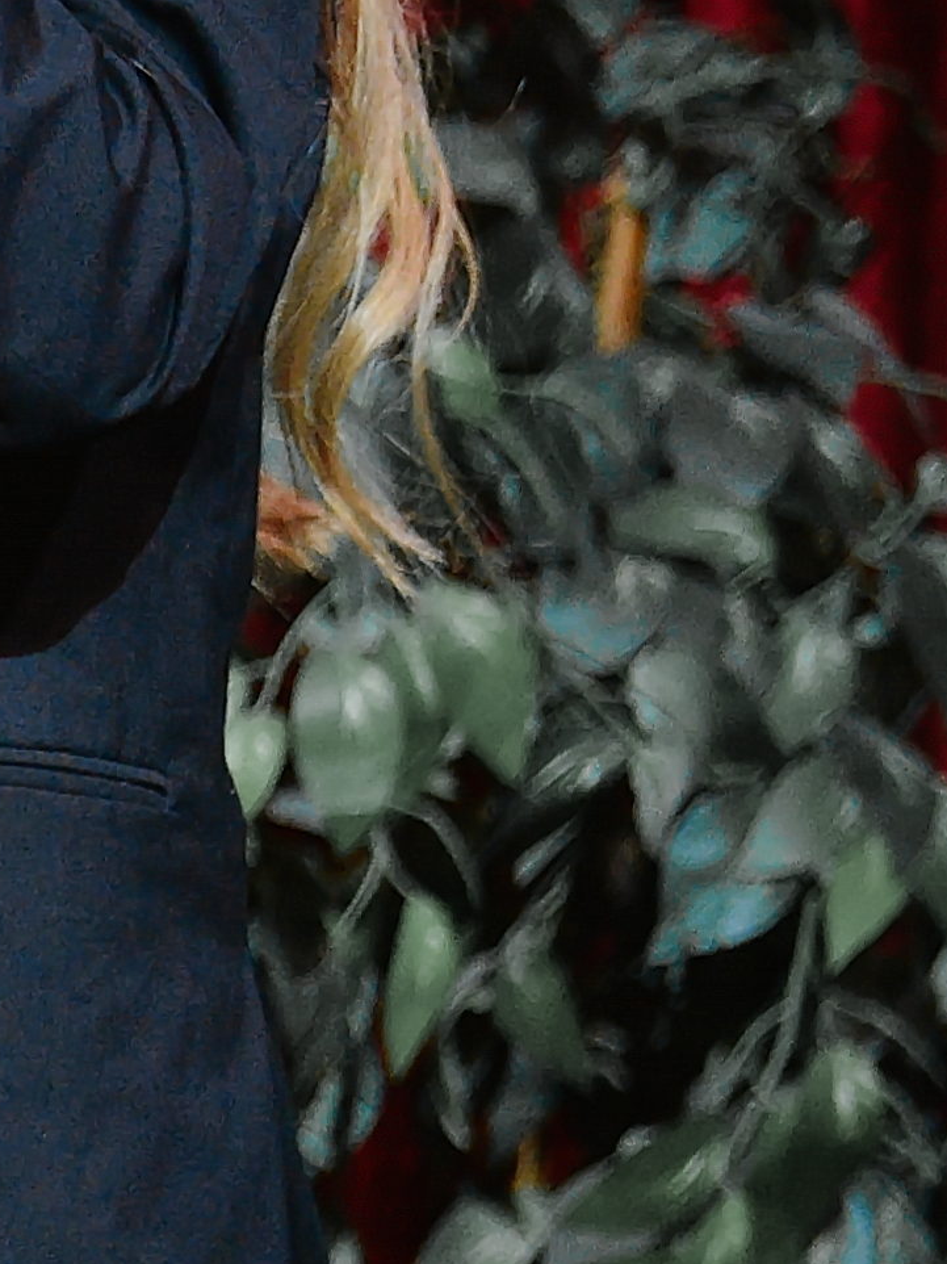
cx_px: -2039
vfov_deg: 2.4
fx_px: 30544
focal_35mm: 837
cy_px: 566
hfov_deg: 1.8
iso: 2000
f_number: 2.8
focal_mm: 170
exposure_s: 1/100
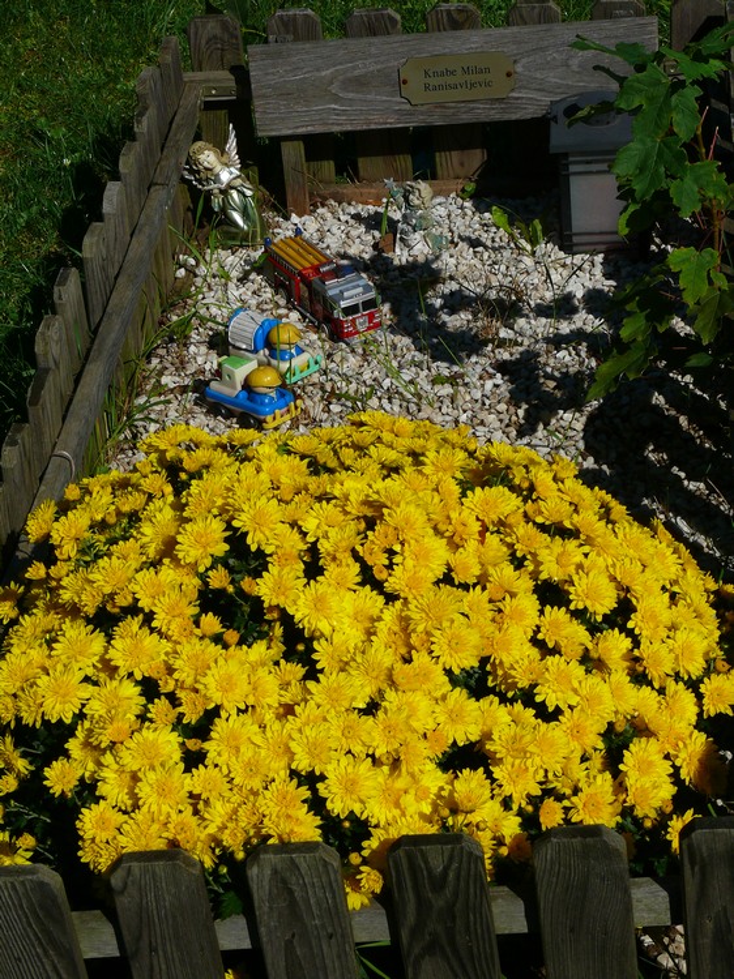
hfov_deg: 17.8
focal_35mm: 83
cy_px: 490
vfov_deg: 23.6
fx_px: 2348
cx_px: 367
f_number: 5.6
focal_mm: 17.6
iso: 100
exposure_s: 1/320
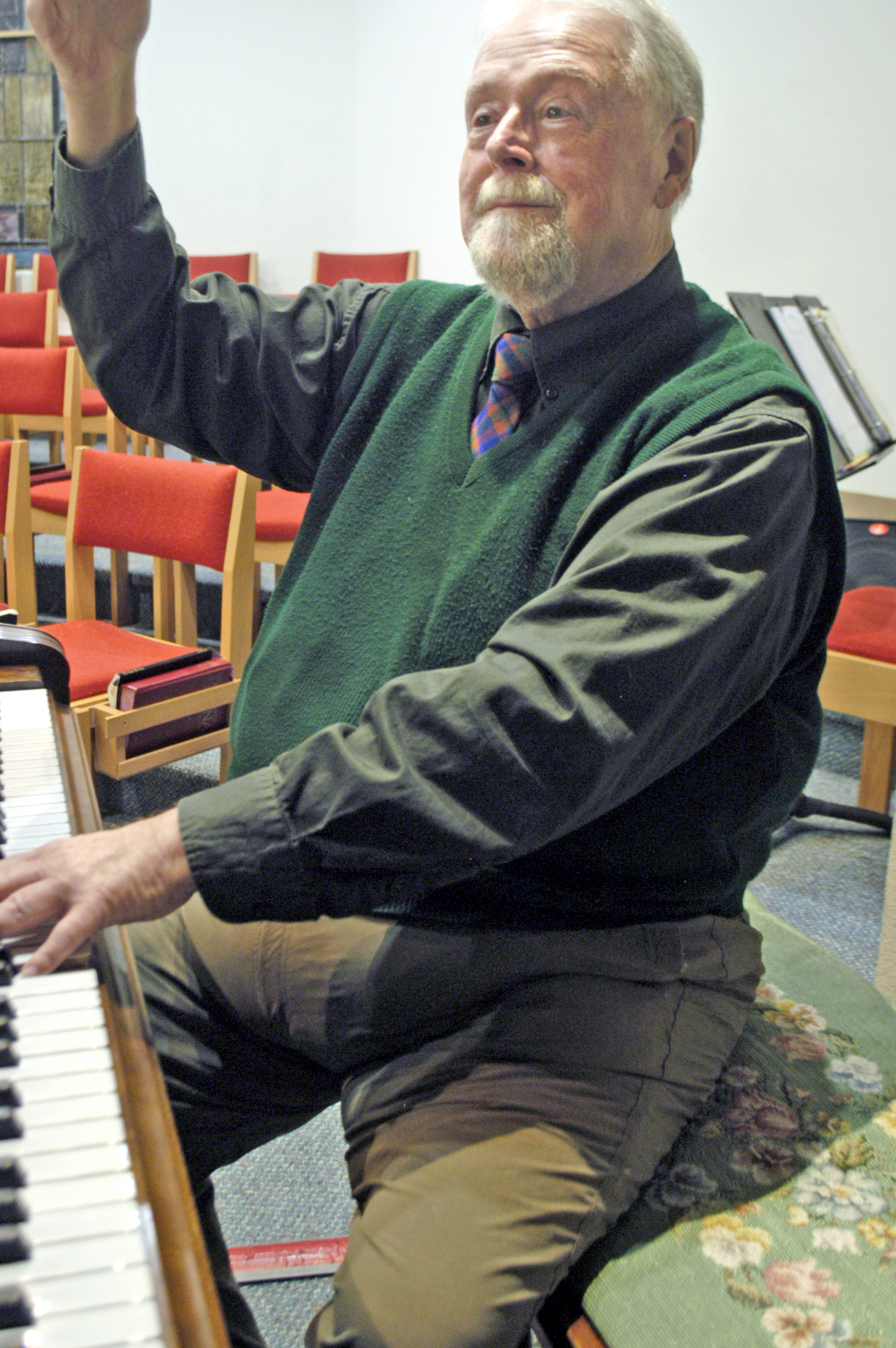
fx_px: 1346
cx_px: 371
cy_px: 591
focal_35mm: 36
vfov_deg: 53.0
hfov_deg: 36.7
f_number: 3.8
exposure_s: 1/10
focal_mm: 20
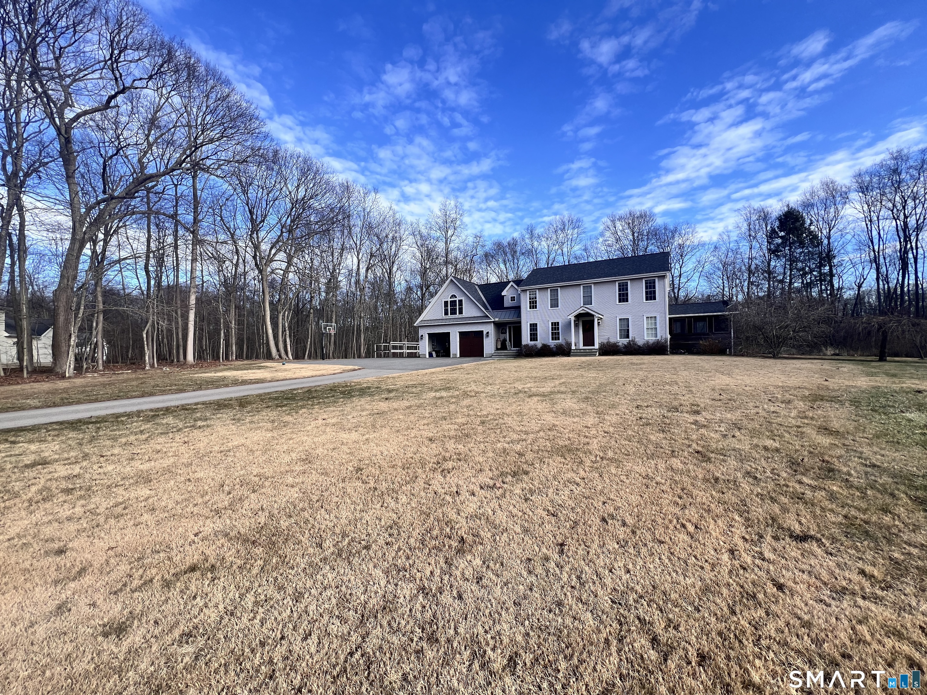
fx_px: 348
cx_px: 464
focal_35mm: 13
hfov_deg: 106.2
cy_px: 348
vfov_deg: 89.9
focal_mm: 1.57
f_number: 1.8
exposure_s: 1/561
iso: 32
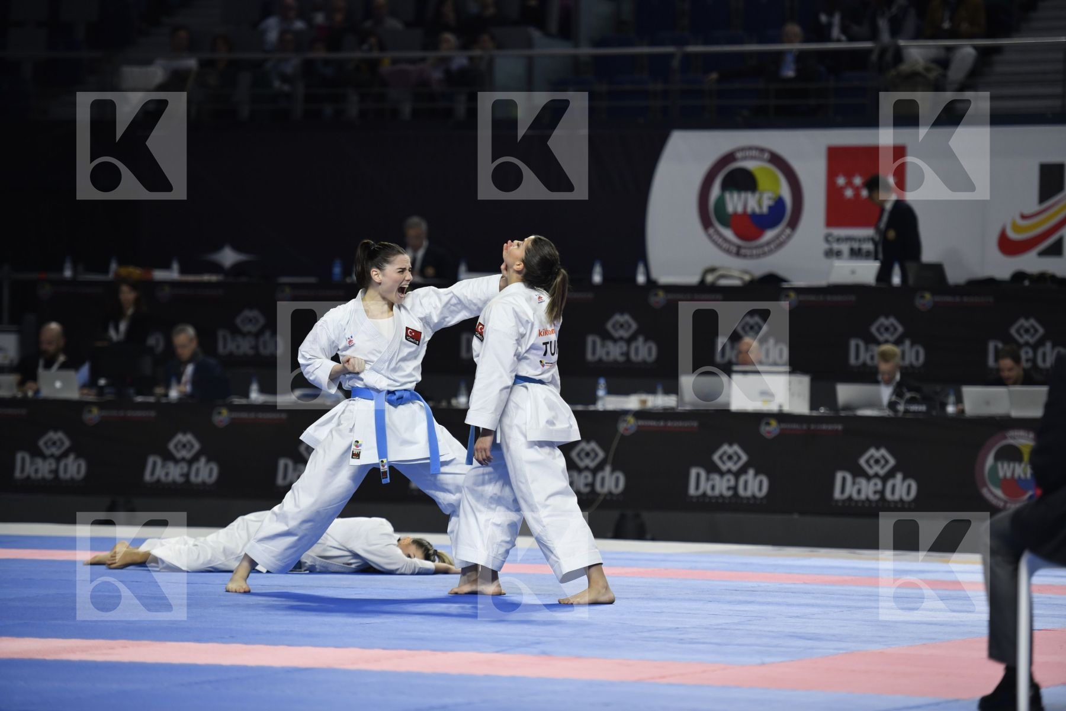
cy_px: 356
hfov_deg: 12.8
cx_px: 533
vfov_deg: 8.6
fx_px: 4737
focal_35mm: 160
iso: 800
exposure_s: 1/800
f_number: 2.8
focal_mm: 160
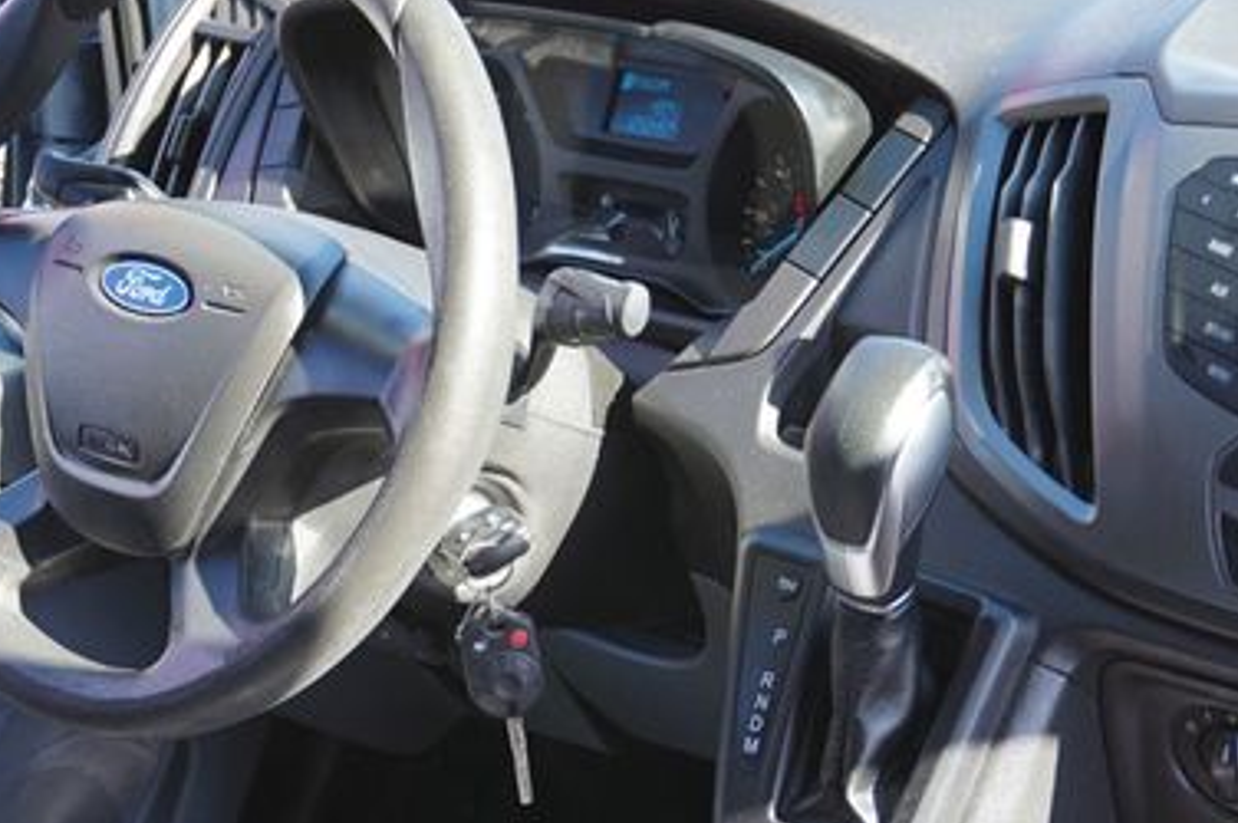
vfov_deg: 21.2
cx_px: 790
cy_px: 471
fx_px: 2194
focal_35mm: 64
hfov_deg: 31.3
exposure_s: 1/60
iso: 100
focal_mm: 25
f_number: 4.5
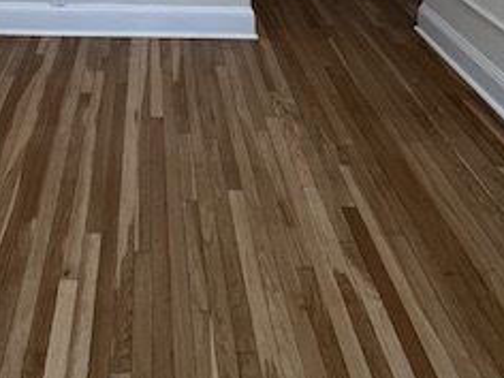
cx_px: 149
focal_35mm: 44
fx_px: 641
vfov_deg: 24.8
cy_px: -196
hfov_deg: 42.1
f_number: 1.8
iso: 100
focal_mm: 1.57
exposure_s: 1/120
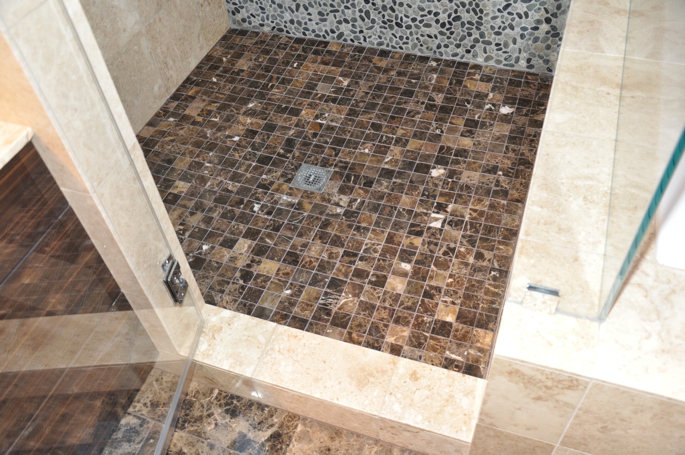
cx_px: 342
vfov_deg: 41.6
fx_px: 599
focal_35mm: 32
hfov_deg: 59.6
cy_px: 228
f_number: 4
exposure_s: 1/60
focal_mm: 21
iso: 800
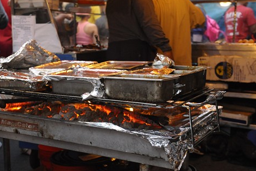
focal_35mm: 56
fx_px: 398
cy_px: 89
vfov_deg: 24.2
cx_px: 126
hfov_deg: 35.6
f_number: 4.5
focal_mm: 48
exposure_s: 1/200
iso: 5000
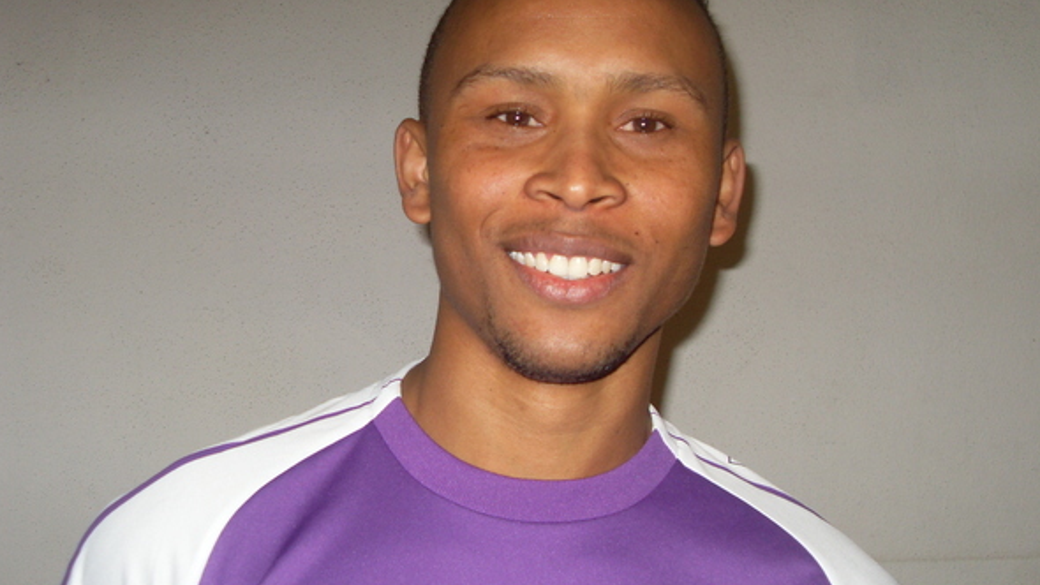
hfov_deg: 49.4
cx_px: 522
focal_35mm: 41
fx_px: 1131
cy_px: 261
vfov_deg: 29.0
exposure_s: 1/45
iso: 100
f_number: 2.8
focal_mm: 6.3
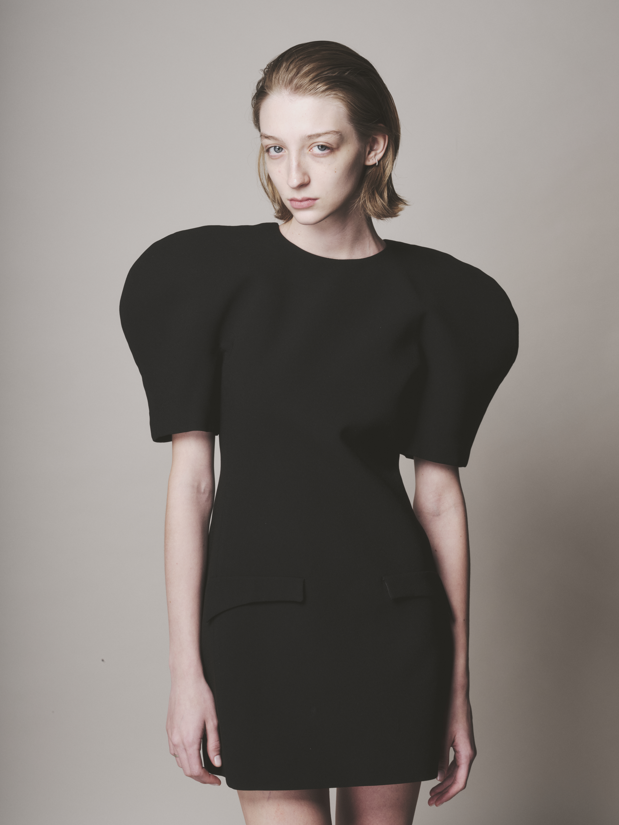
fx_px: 1693
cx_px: 310
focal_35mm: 71
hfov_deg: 20.7
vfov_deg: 27.4
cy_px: 405
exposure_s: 1/125
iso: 200
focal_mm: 83.1
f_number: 14
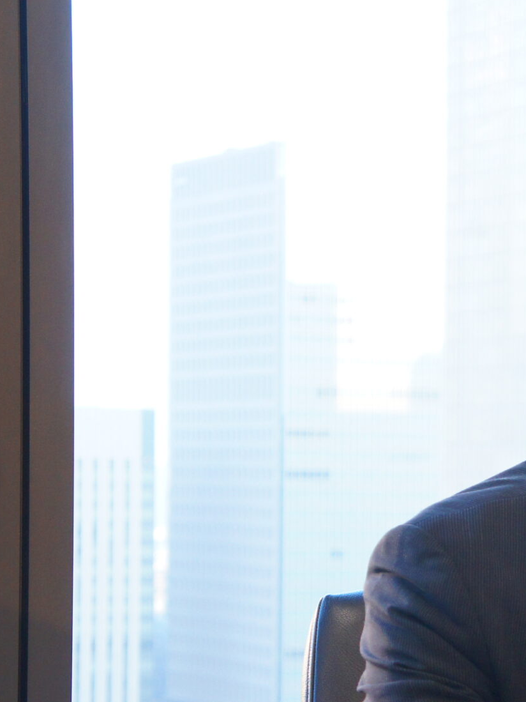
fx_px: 2857
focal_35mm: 141
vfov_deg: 13.9
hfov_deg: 10.2
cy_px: 529
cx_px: 728
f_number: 4.5
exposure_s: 1/160
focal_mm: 42
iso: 1000
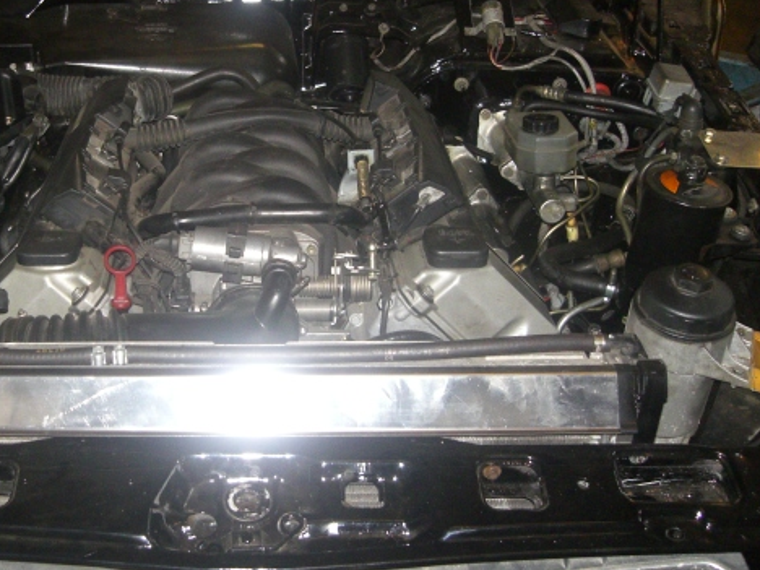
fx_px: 1142
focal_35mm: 52
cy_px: 242
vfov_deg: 28.0
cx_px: 252
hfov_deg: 36.4
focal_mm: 6.3
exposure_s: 1/60
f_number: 3.1
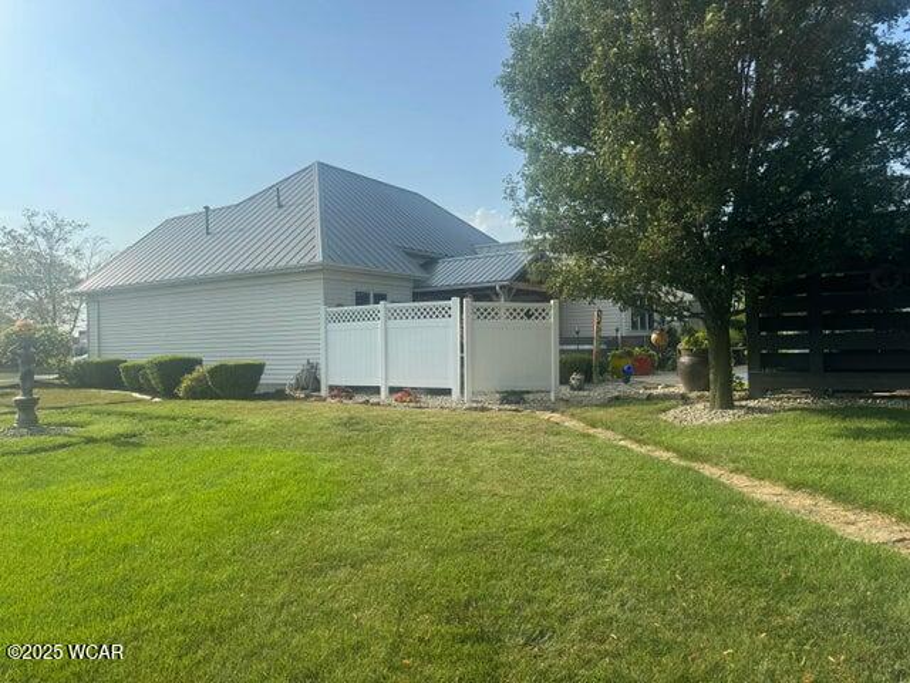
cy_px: 342
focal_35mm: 24
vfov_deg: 56.8
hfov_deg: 71.6
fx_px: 631
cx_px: 455
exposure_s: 1/4049
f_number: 1.78
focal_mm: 6.76
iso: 80
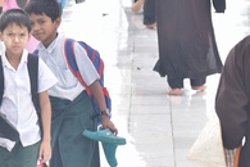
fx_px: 2778
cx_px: 97
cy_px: -6
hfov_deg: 5.2
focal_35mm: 400
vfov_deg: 3.4
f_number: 5.6
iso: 160
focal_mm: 120
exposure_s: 1/125
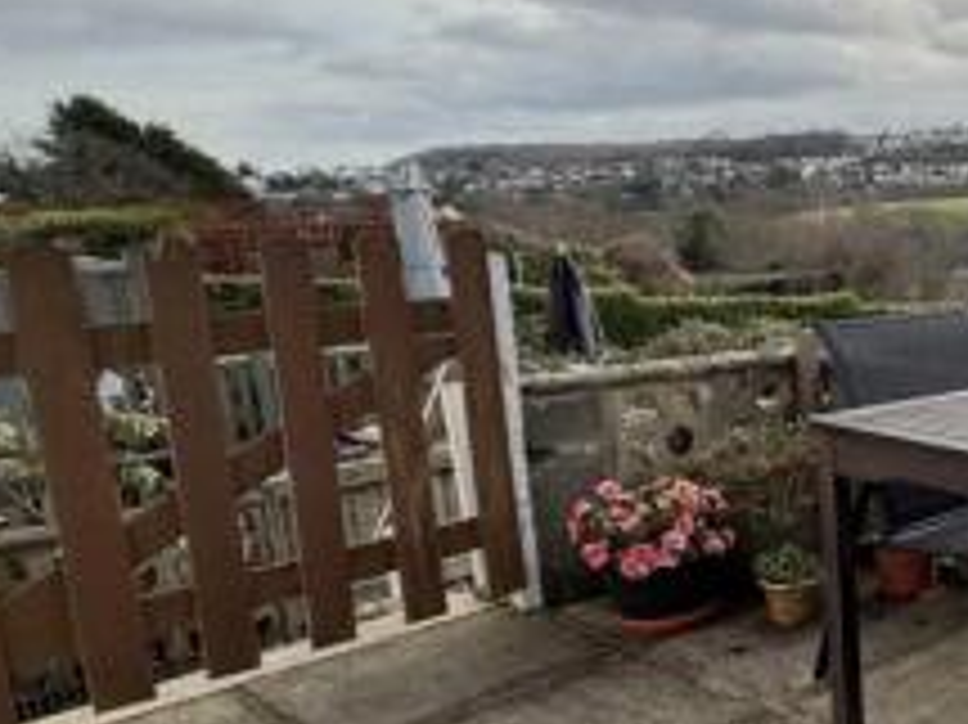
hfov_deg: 33.8
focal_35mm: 38
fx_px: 1062
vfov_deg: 37.7
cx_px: 1285
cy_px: 380
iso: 64
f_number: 2.2
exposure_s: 1/701
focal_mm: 2.22
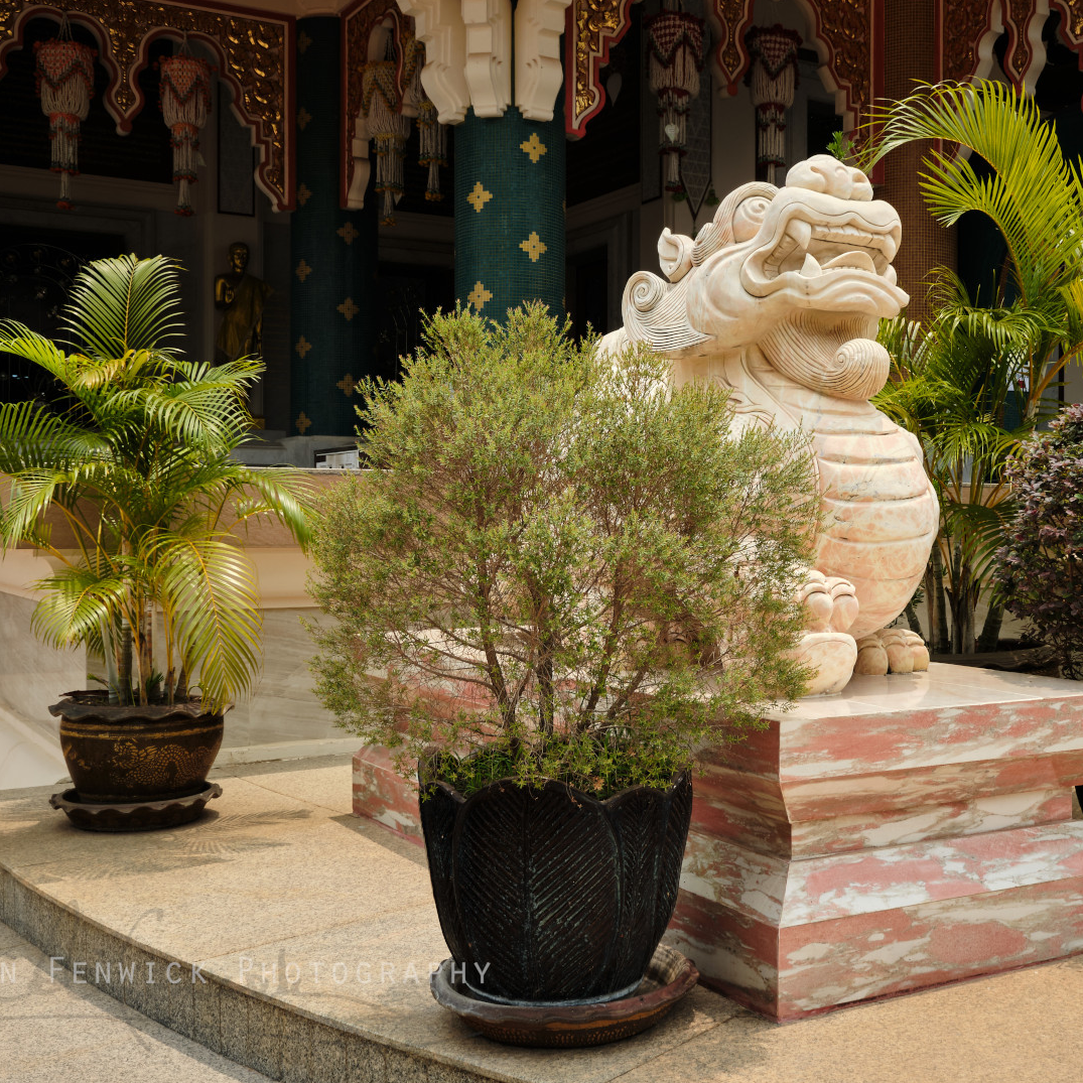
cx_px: 700
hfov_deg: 40.5
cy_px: 540
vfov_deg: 40.9
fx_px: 1451
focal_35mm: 41
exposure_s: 1/58
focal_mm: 21.2
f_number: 11
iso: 200
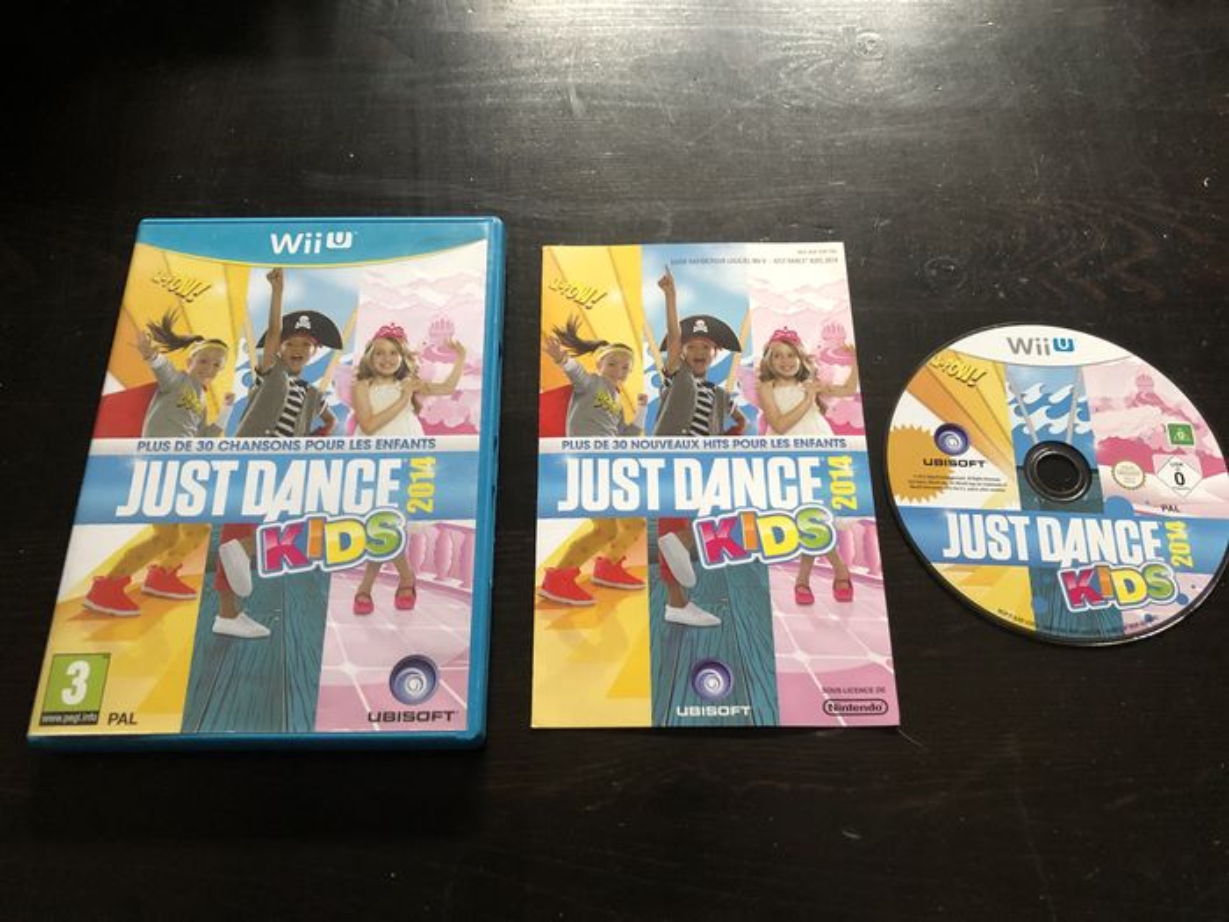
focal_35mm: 28
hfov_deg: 63.4
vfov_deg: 49.7
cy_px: 461
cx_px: 614
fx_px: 994
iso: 80
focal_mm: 4
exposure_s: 1/7
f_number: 1.8
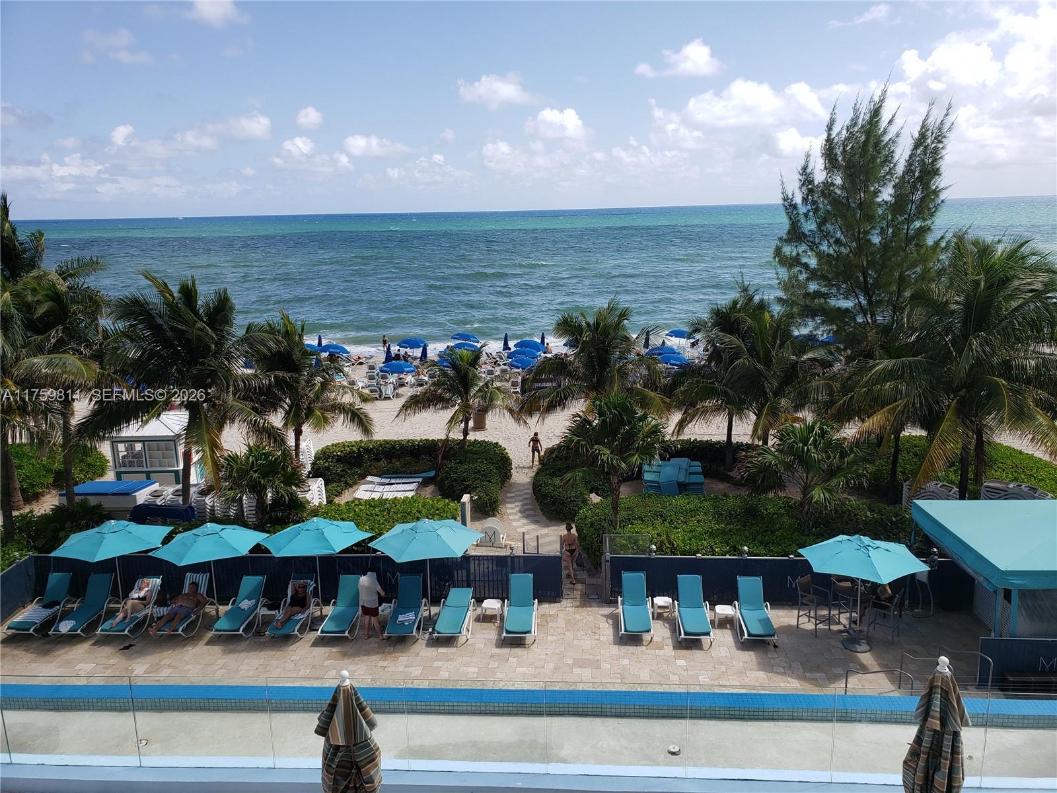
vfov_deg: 53.1
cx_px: 528
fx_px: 794
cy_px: 396
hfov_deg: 67.3
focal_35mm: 26
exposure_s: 1/558
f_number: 2.4
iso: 50
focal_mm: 4.3
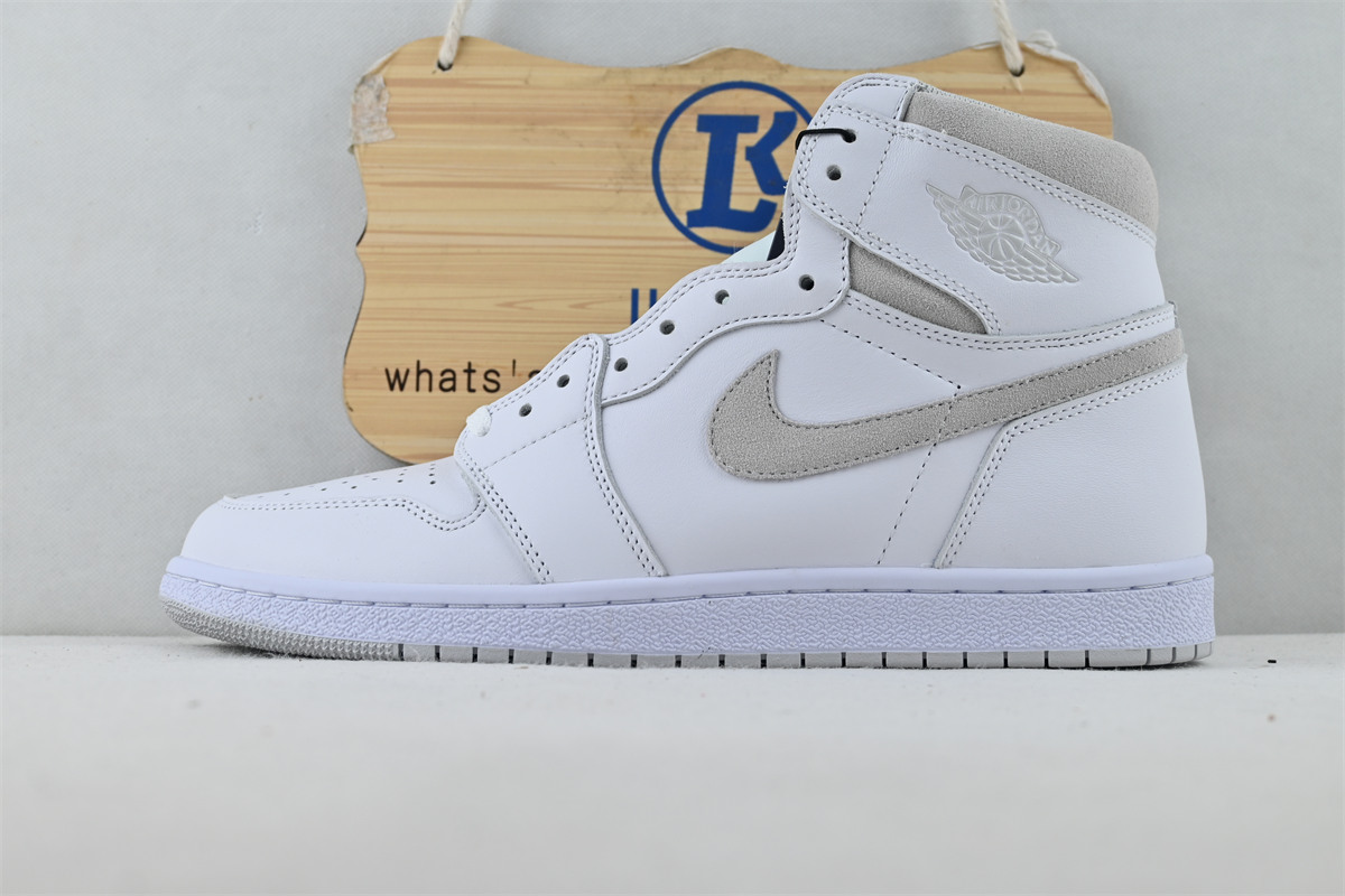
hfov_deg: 45.0
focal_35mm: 44
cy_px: 448
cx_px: 672
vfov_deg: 30.8
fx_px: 1625
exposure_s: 1/100
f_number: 4.8
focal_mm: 29
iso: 100
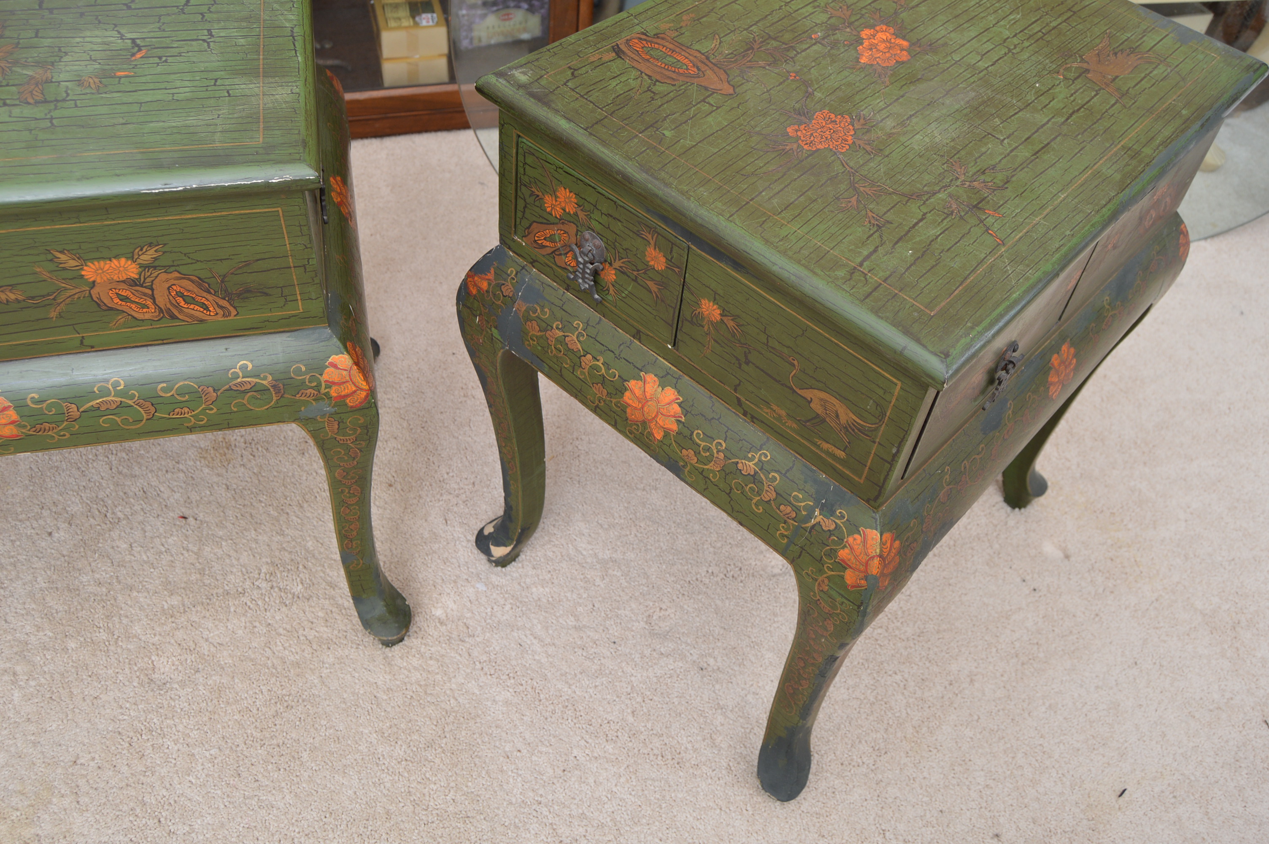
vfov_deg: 43.5
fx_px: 1057
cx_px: 634
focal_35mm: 30
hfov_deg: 62.0
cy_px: 422
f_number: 5
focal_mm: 20
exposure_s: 1/160
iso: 200
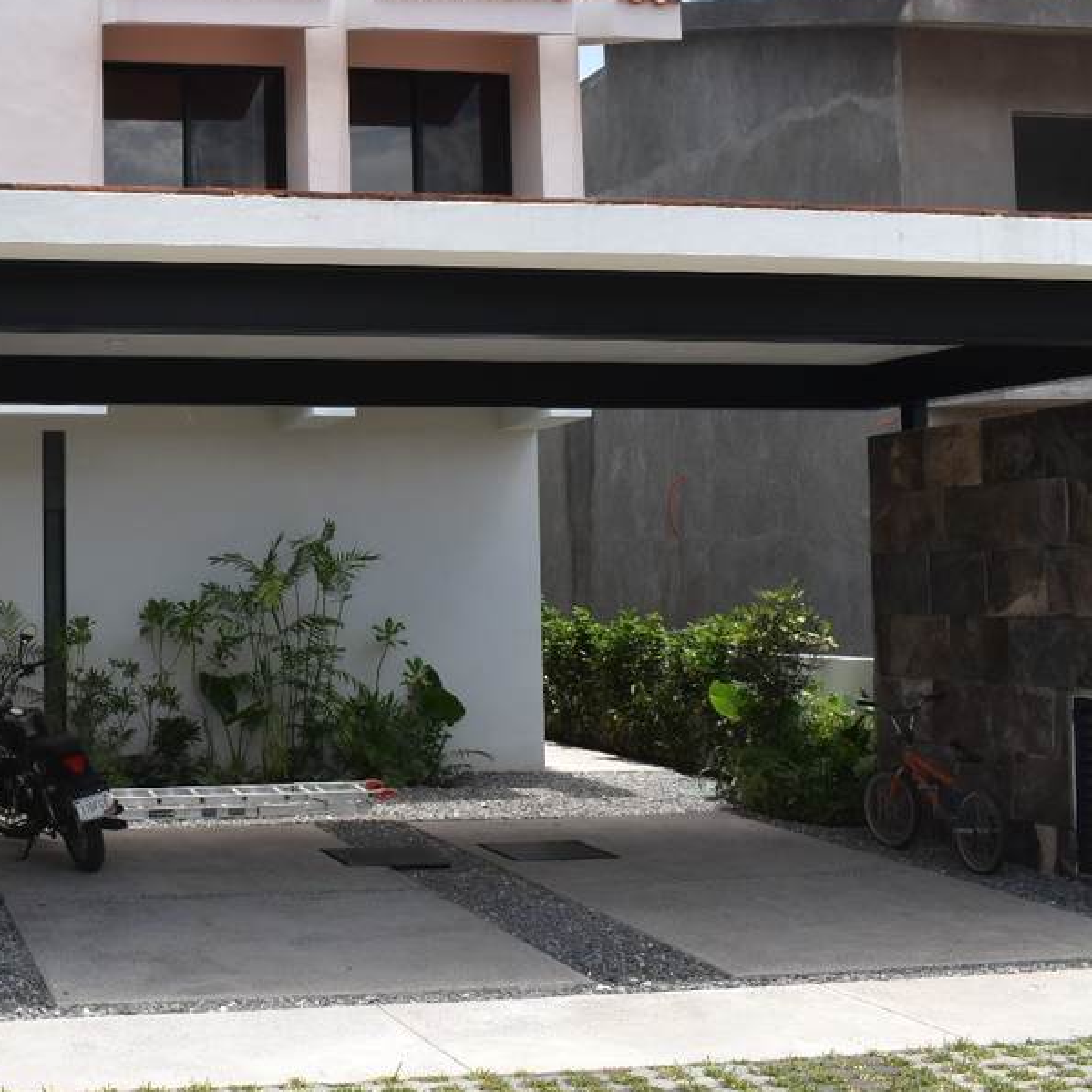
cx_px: -13
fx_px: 1749
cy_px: 444
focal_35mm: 49
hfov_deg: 31.9
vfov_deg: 34.6
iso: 400
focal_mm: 18
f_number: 11
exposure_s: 1/400
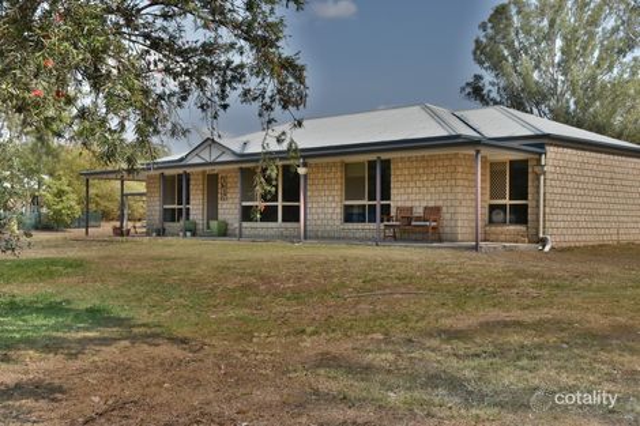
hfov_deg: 41.1
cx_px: 320
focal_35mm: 48
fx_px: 853
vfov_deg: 28.1
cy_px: 213
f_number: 14
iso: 800
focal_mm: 32
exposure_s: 1/800
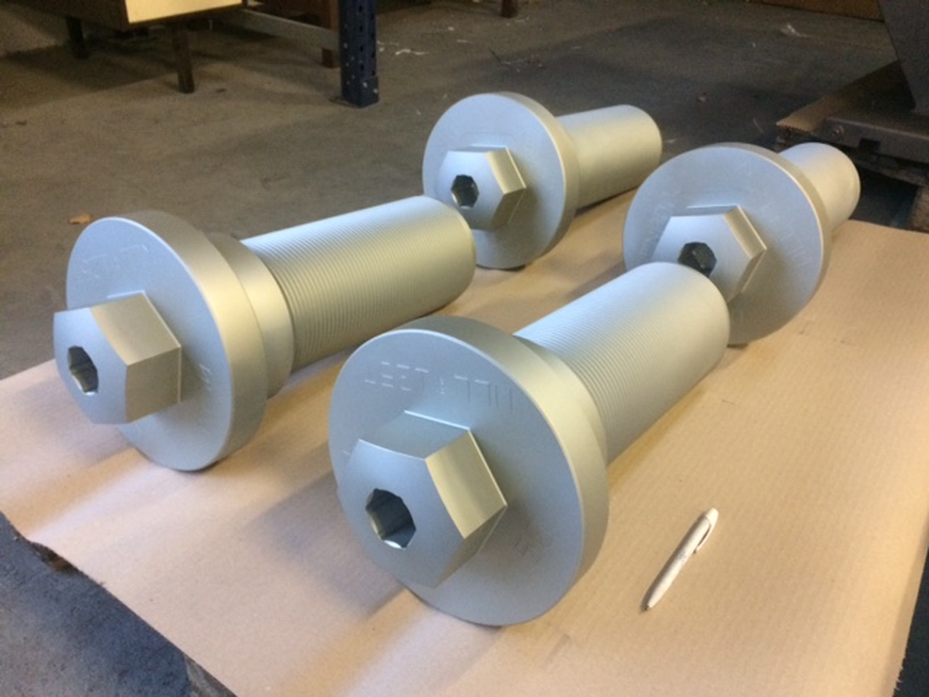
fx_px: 778
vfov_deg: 48.2
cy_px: 348
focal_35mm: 29
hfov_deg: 61.7
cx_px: 464
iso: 320
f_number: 2.2
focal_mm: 4.15
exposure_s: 1/17
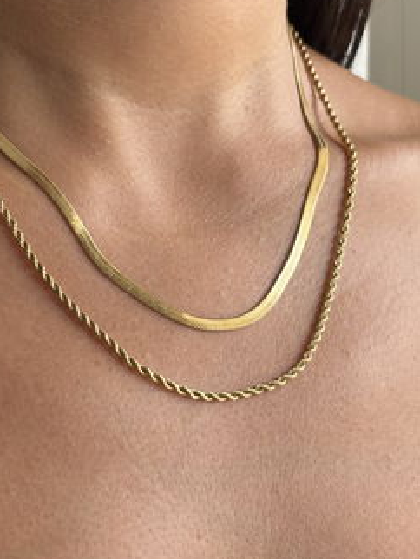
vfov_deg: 22.7
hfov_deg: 17.1
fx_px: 1389
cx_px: 135
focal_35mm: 86
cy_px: 228
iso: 125
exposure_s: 1/60
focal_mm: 5.96
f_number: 1.6
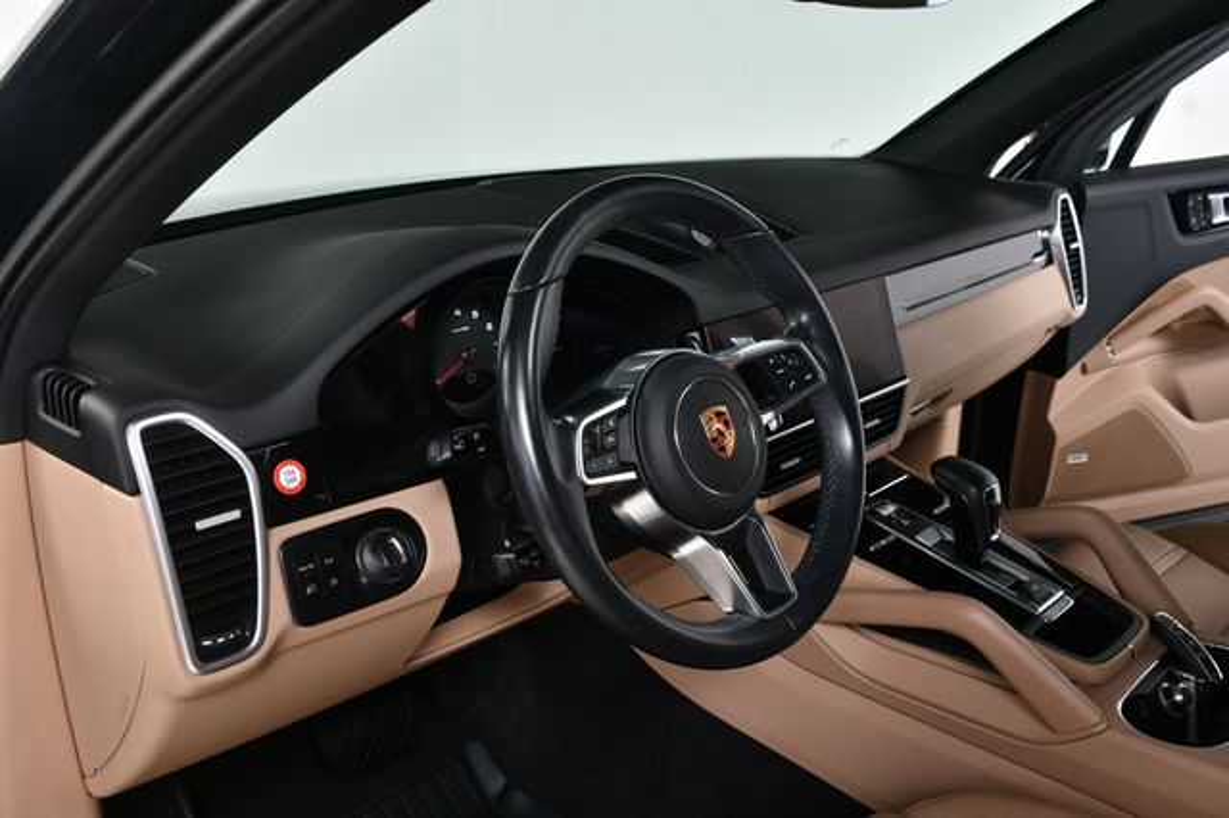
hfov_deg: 55.8
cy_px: 409
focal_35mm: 34
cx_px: 614
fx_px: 1160
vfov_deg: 38.8
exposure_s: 1/160
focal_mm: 23
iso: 100
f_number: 7.1
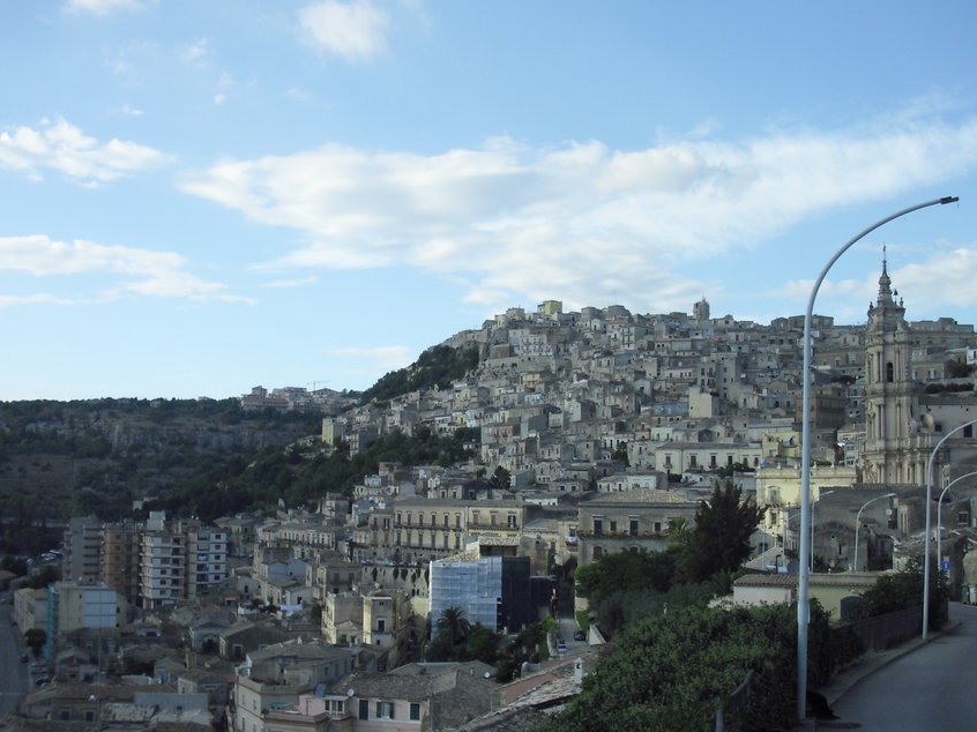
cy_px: 380
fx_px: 1298
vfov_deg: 31.5
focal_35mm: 46
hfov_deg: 41.2
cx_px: 498
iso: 100
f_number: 8
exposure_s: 1/160
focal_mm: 6.2
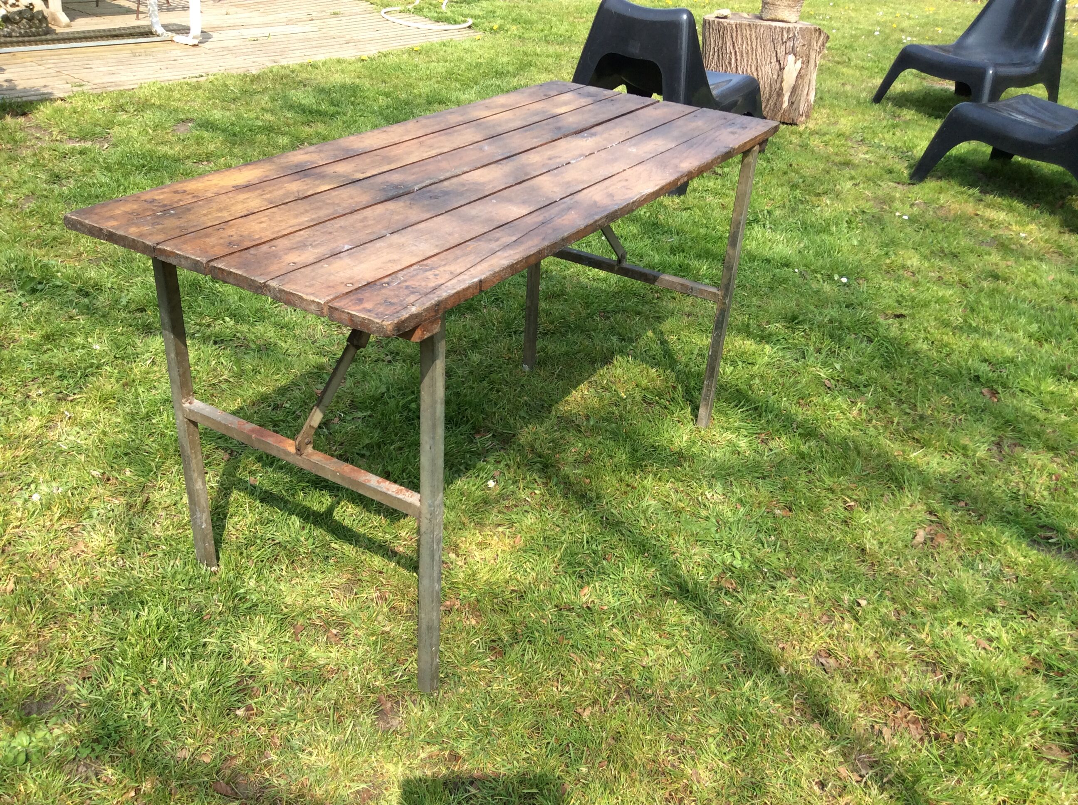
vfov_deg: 44.1
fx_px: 995
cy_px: 402
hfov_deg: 56.9
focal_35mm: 32
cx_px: 539
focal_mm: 3.3
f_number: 2.4
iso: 32
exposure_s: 1/510
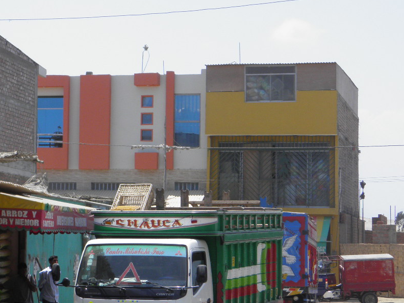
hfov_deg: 16.6
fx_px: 1377
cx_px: 87
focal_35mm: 118
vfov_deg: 12.6
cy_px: 156
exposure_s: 1/250
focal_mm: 13.2
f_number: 5.5
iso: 50
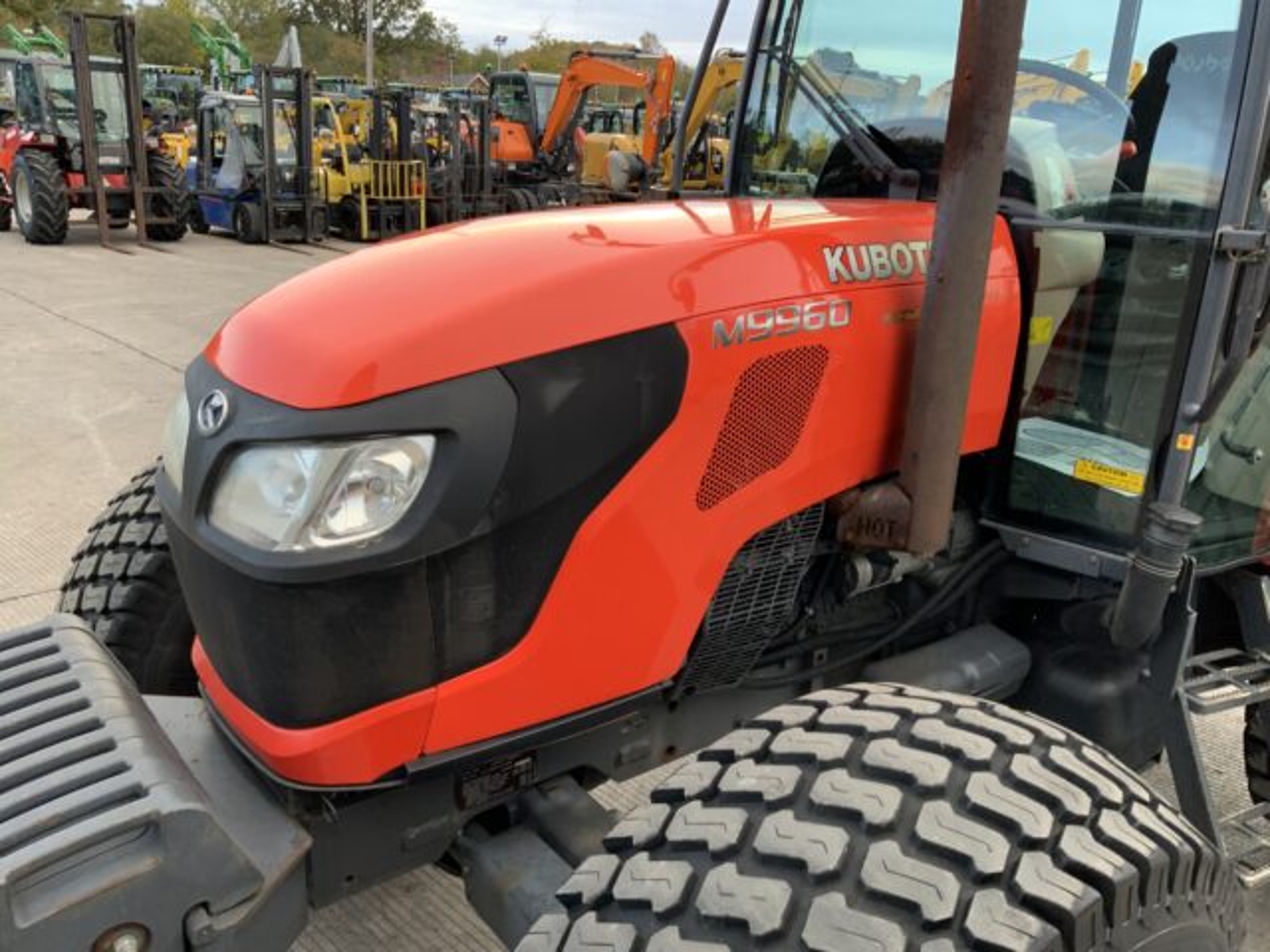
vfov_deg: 48.2
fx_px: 1064
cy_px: 476
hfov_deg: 61.7
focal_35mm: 29
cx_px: 635
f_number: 1.8
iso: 50
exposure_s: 1/122
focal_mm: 3
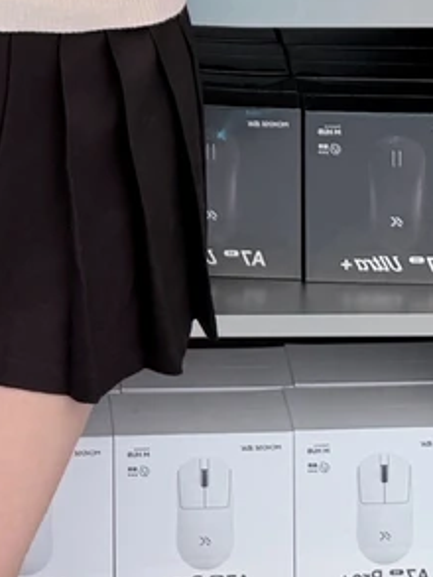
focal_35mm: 118
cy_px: -691
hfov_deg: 12.4
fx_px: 1967
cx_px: 18
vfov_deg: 13.4
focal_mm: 6.76
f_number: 1.78
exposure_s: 1/176
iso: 64
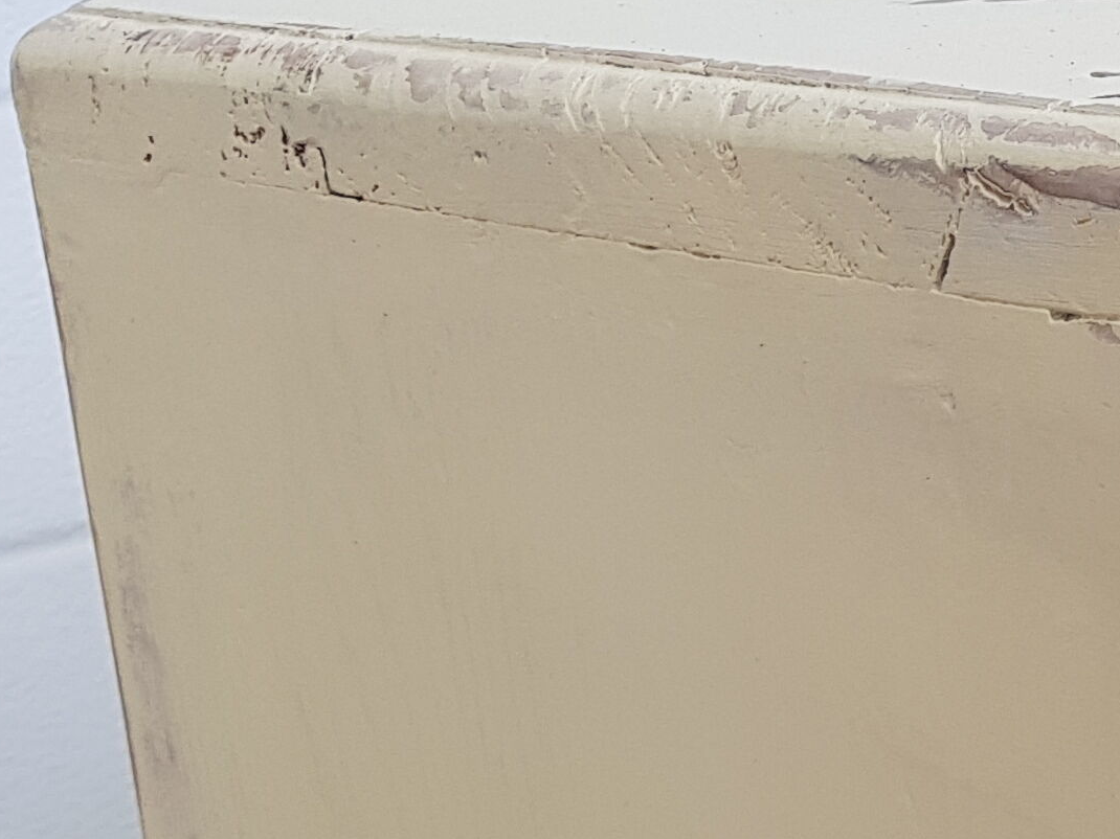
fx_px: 3170
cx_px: 1563
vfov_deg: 14.3
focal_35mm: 98
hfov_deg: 18.3
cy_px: 1159
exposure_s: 1/120
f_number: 1.7
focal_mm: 4.2
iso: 50
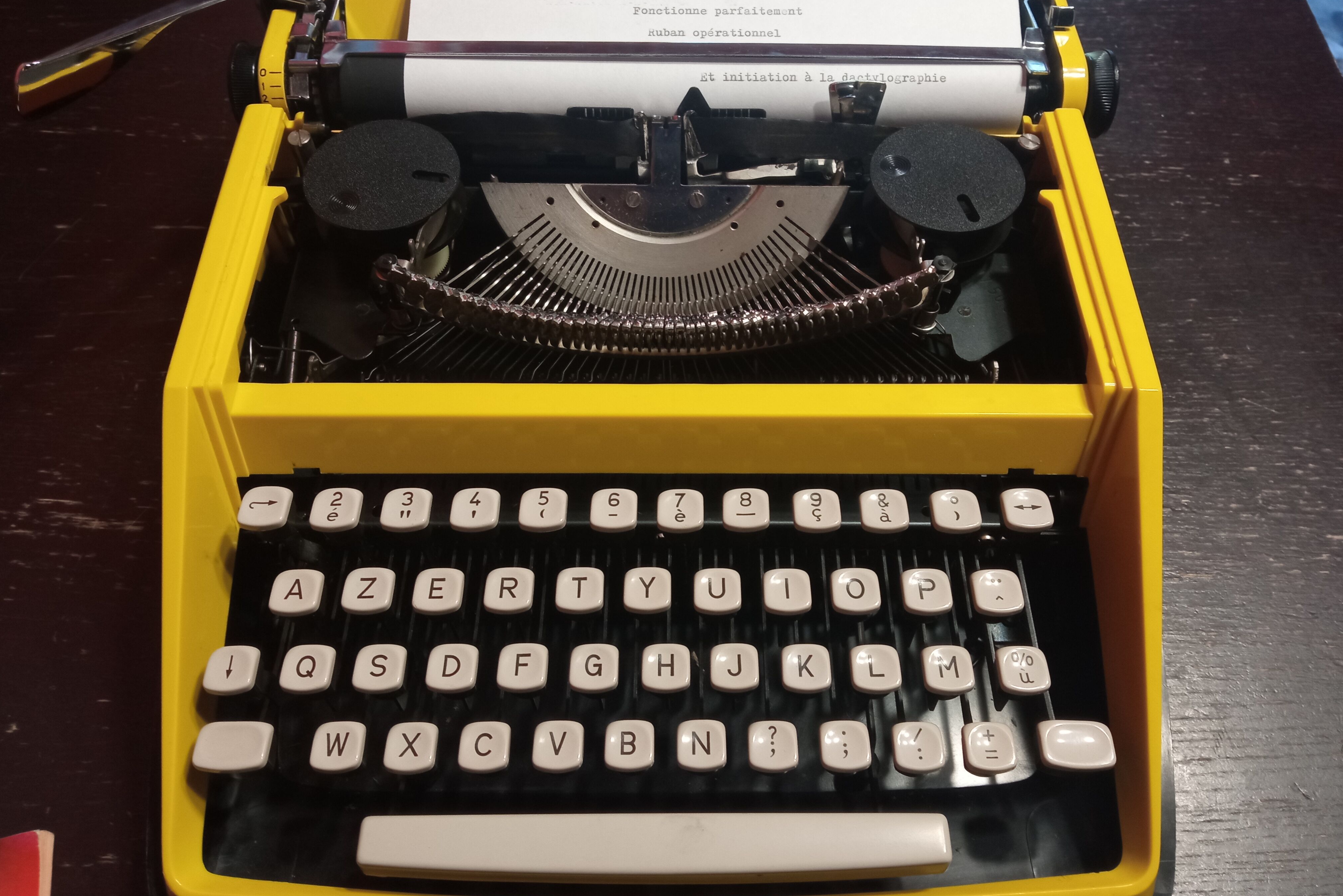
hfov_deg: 63.6
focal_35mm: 29
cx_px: 688
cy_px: 399
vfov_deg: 44.9
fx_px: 1082
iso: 309
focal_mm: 3.79
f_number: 2.2
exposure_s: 1/33.3
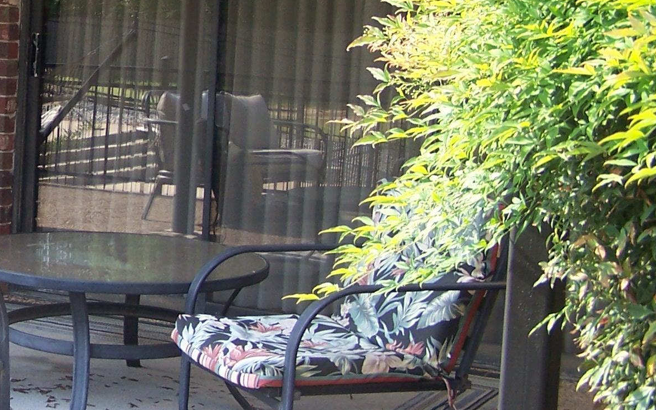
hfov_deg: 22.6
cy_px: 60
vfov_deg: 14.7
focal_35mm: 88
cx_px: 3
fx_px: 1573
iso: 80
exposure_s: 1/125
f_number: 2.8
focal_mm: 6.3
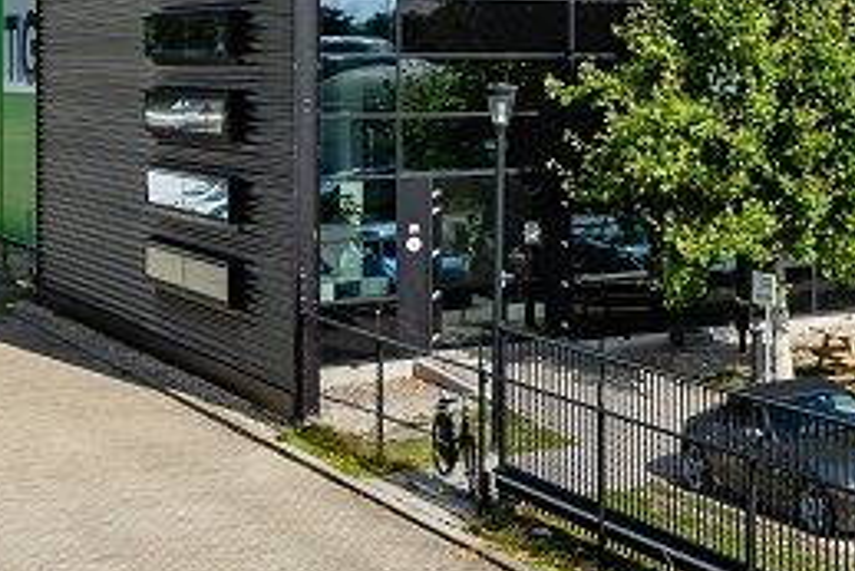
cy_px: 139
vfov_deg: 18.3
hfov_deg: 23.3
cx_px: 1192
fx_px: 1758
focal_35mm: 74
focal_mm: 16
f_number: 8
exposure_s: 1/800
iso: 200
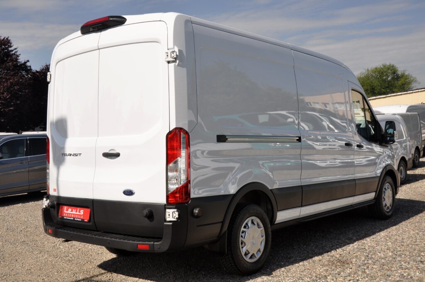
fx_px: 495
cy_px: 141
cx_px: 212
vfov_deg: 31.8
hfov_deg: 46.5
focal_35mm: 42
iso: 500
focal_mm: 28
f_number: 10
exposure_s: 1/400
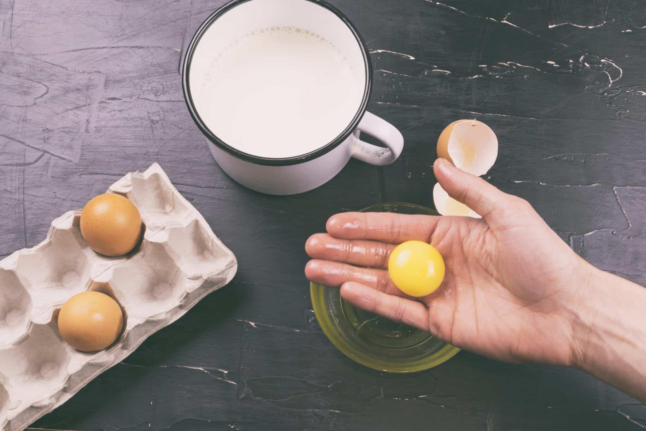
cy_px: 216
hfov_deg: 37.8
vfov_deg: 25.8
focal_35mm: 52
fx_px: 942
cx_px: 323
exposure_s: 1/8
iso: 100
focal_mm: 35
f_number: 9
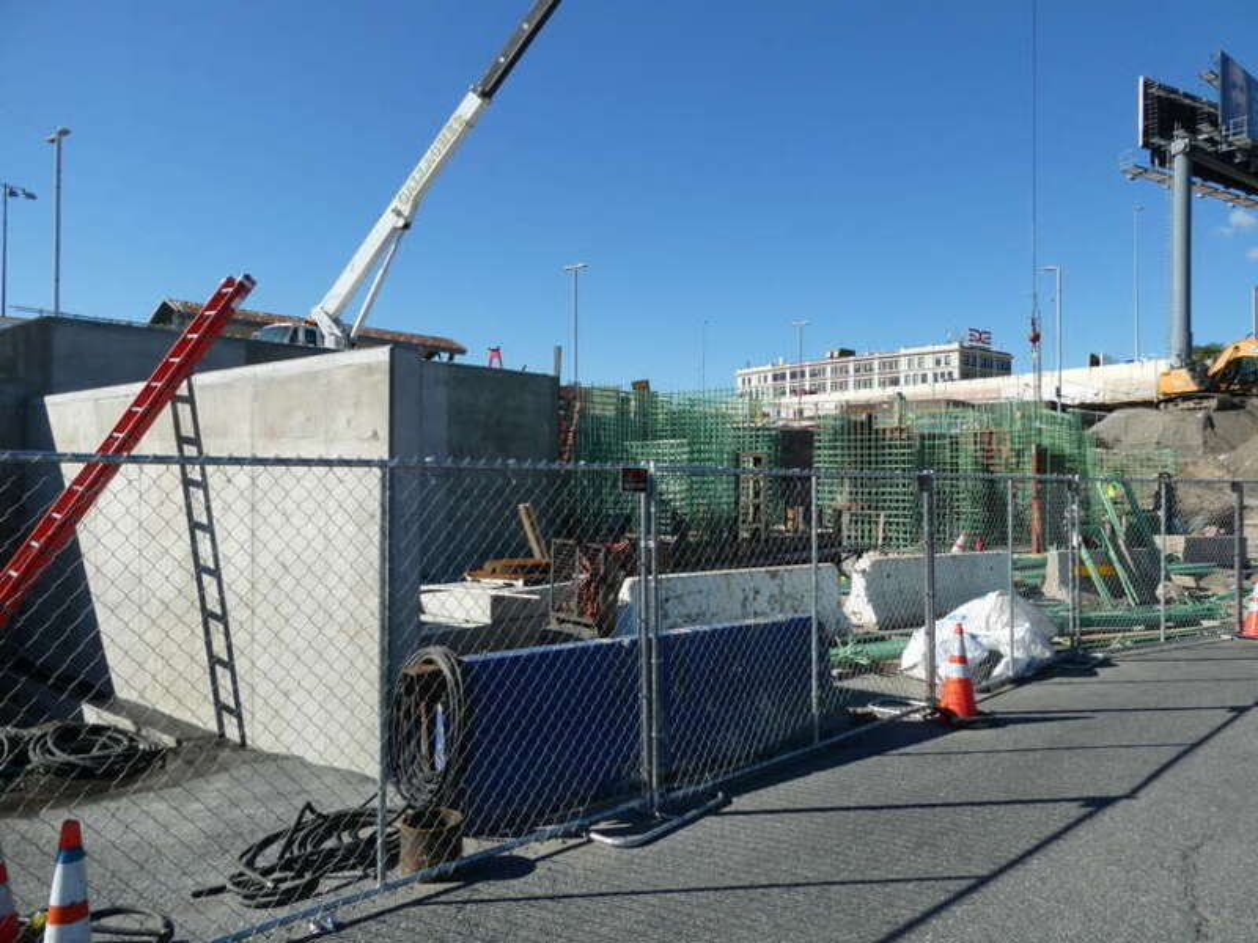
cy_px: 472
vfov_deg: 56.8
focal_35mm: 24
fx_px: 872
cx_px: 629
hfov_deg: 71.6
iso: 80
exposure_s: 1/800
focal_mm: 4.3
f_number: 3.5
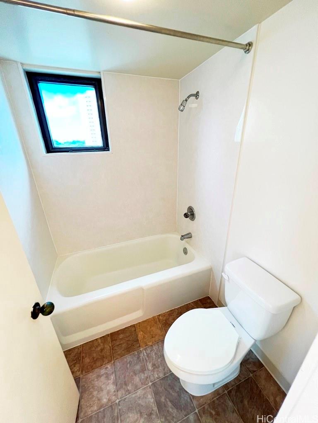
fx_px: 159
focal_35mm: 13
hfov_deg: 89.9
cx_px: 159
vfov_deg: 106.2
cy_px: 212
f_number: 1.8
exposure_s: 1/60
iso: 200
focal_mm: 1.57
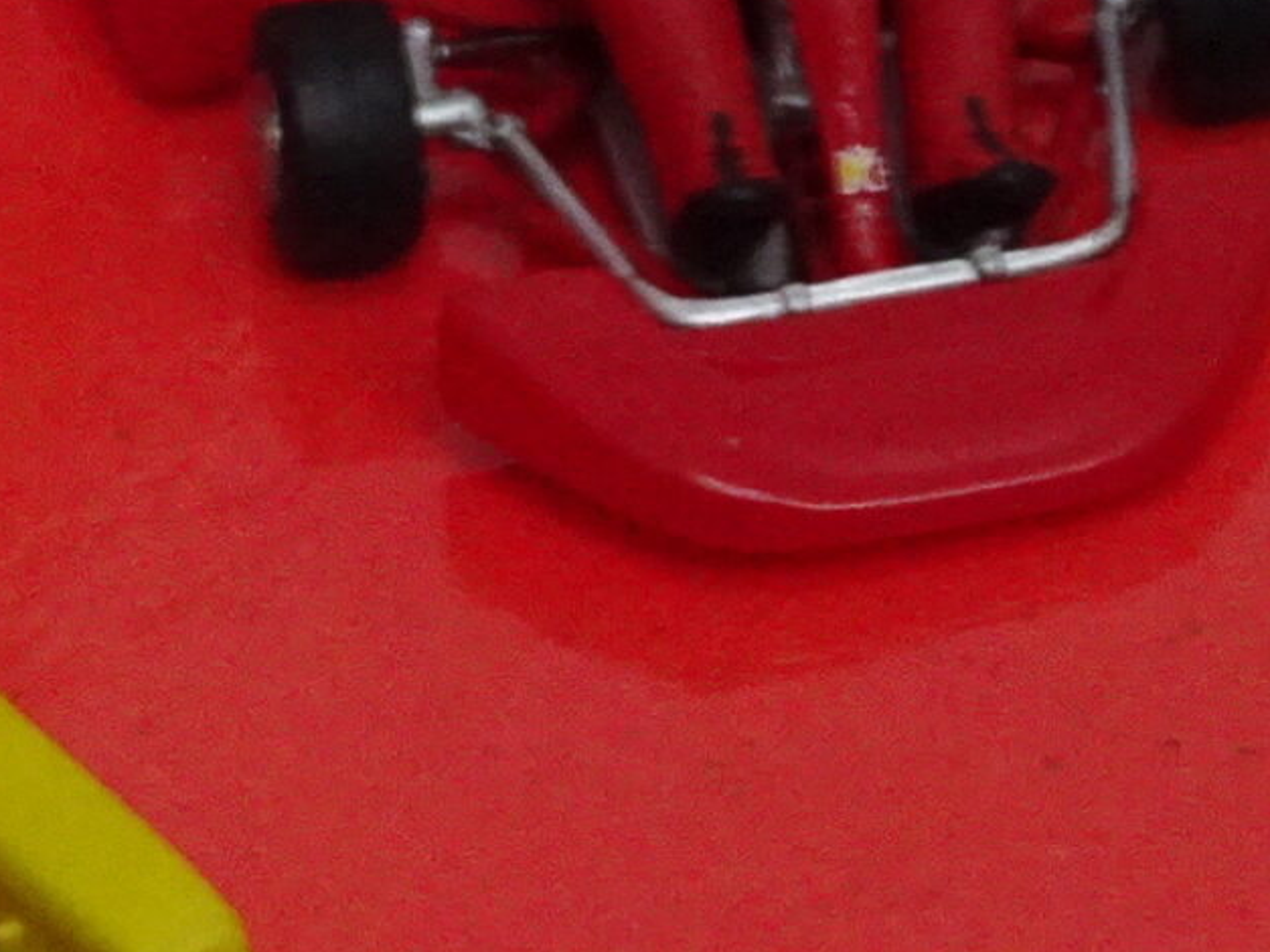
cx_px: -575
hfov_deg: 5.7
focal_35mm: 347
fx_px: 12728
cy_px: 196
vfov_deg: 4.3
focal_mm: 14.54
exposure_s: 1/60
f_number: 5
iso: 800
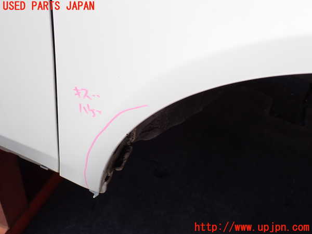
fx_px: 343
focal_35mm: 38
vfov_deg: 37.7
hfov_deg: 49.0
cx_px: 156
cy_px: 117
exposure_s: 1/800
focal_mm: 6.83
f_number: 3.5
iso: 100
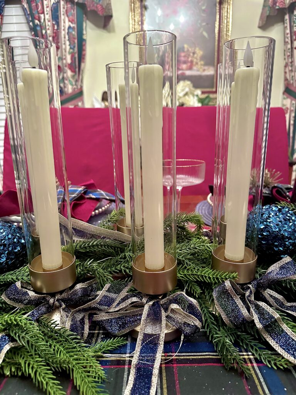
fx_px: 274
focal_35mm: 24
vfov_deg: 71.6
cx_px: 148
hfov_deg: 56.8
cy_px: 198
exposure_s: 1/60
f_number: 1.78
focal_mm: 6.86
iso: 640
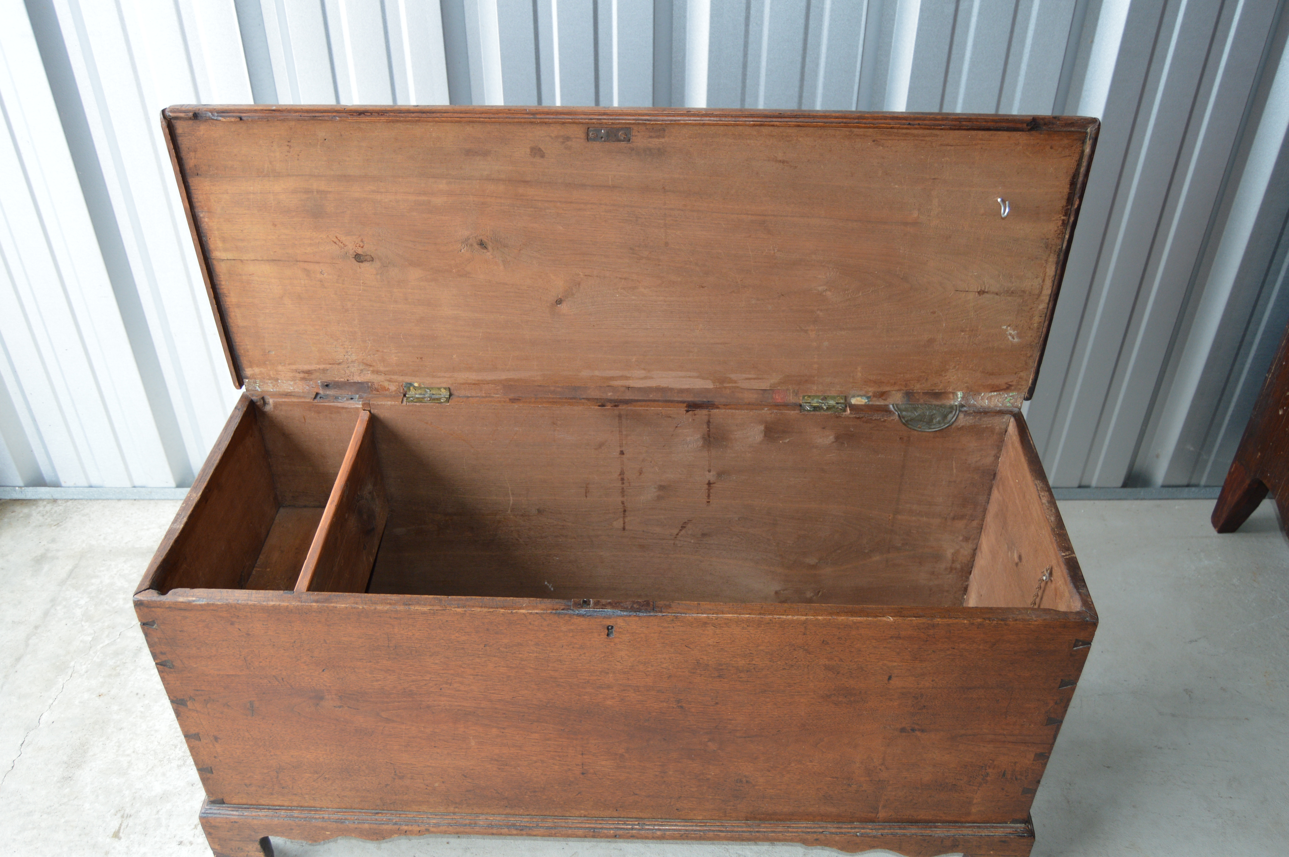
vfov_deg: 43.5
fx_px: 1073
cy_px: 428
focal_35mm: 30
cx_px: 644
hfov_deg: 62.0
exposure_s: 1/80
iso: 400
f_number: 4
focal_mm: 20
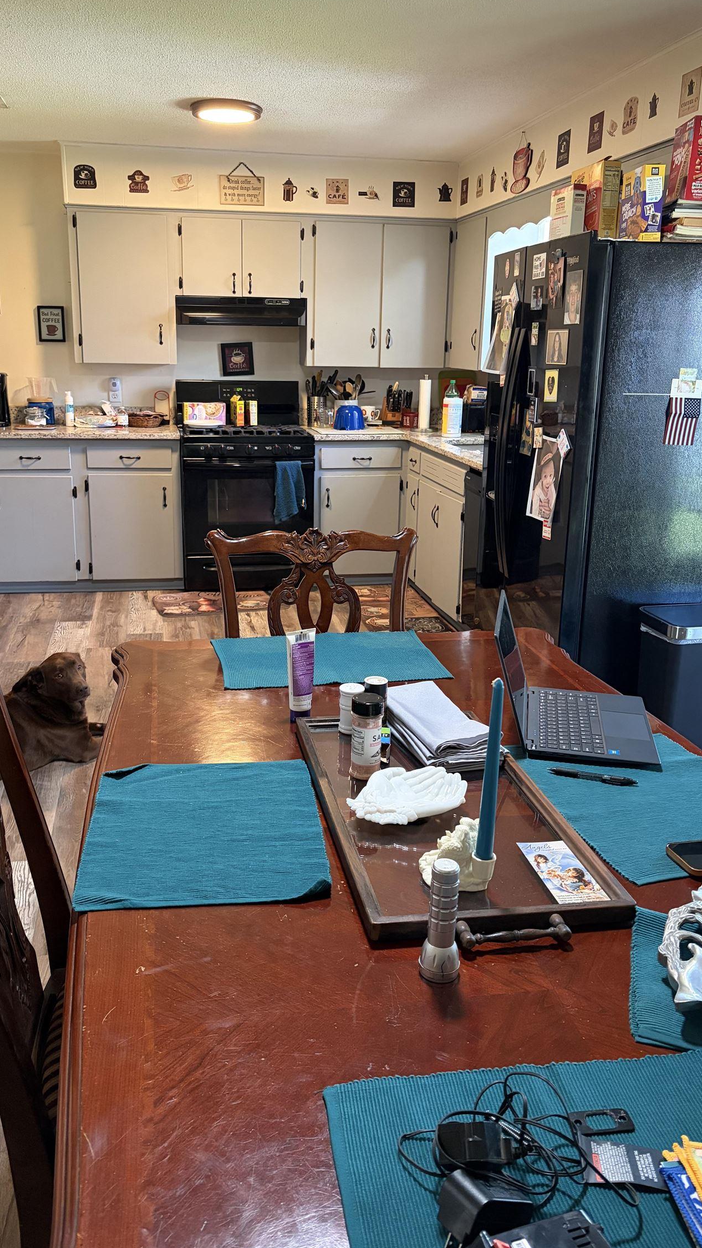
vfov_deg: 66.1
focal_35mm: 29
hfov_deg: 40.2
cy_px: 614
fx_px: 959
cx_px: 328
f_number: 1.6
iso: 400
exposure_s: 1/60
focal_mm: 5.96
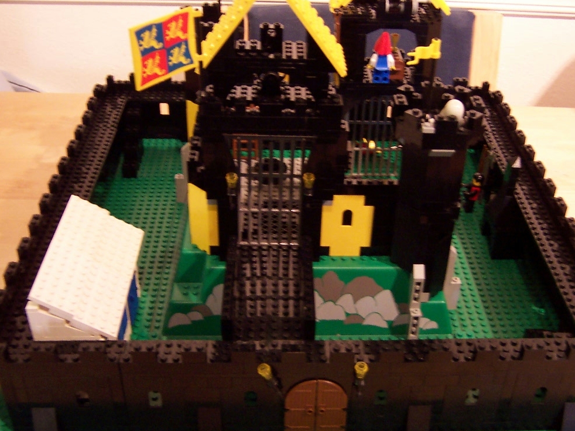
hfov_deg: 42.8
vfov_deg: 32.8
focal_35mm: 44
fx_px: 731
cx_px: 332
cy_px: 234
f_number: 2.8
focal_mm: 5.6
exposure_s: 1/8
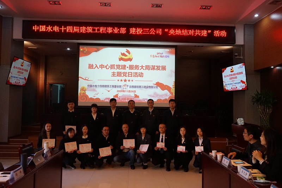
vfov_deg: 43.6
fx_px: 235
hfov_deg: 61.9
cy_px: 94
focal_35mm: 30
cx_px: 141
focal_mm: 30
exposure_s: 1/200
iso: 5000
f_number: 6.3
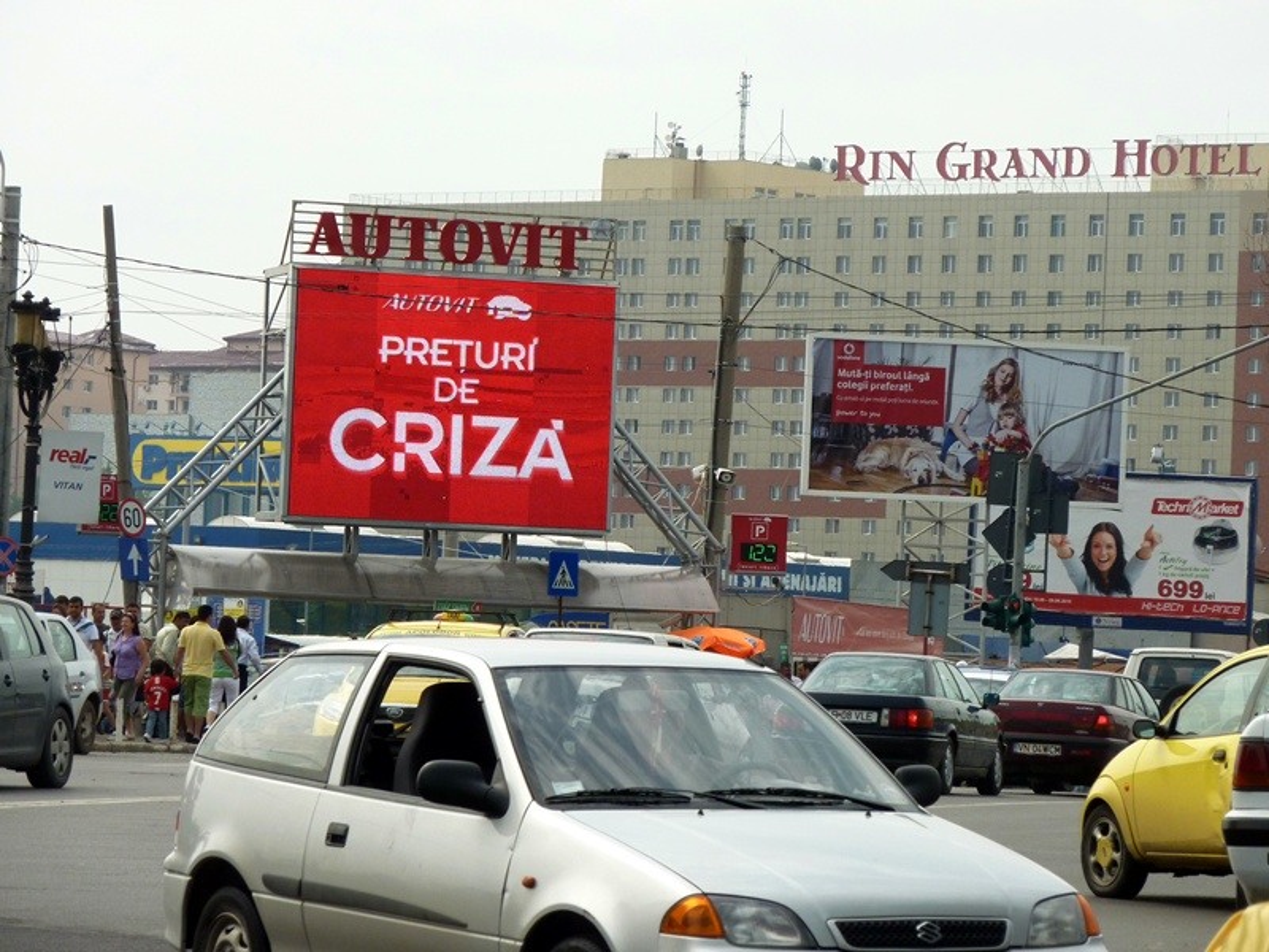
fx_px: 6195
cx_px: 634
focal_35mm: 169
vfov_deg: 8.8
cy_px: 476
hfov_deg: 11.7
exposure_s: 1/640
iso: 200
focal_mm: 27.8
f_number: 5.6
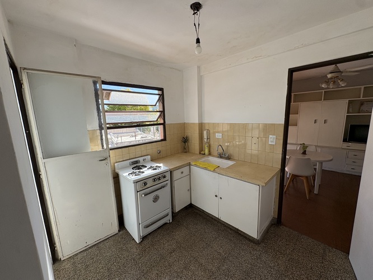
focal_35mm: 14
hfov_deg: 102.0
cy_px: 140
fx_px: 151
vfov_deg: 85.7
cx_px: 186
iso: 64
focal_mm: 2.22
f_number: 2.2
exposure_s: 1/541
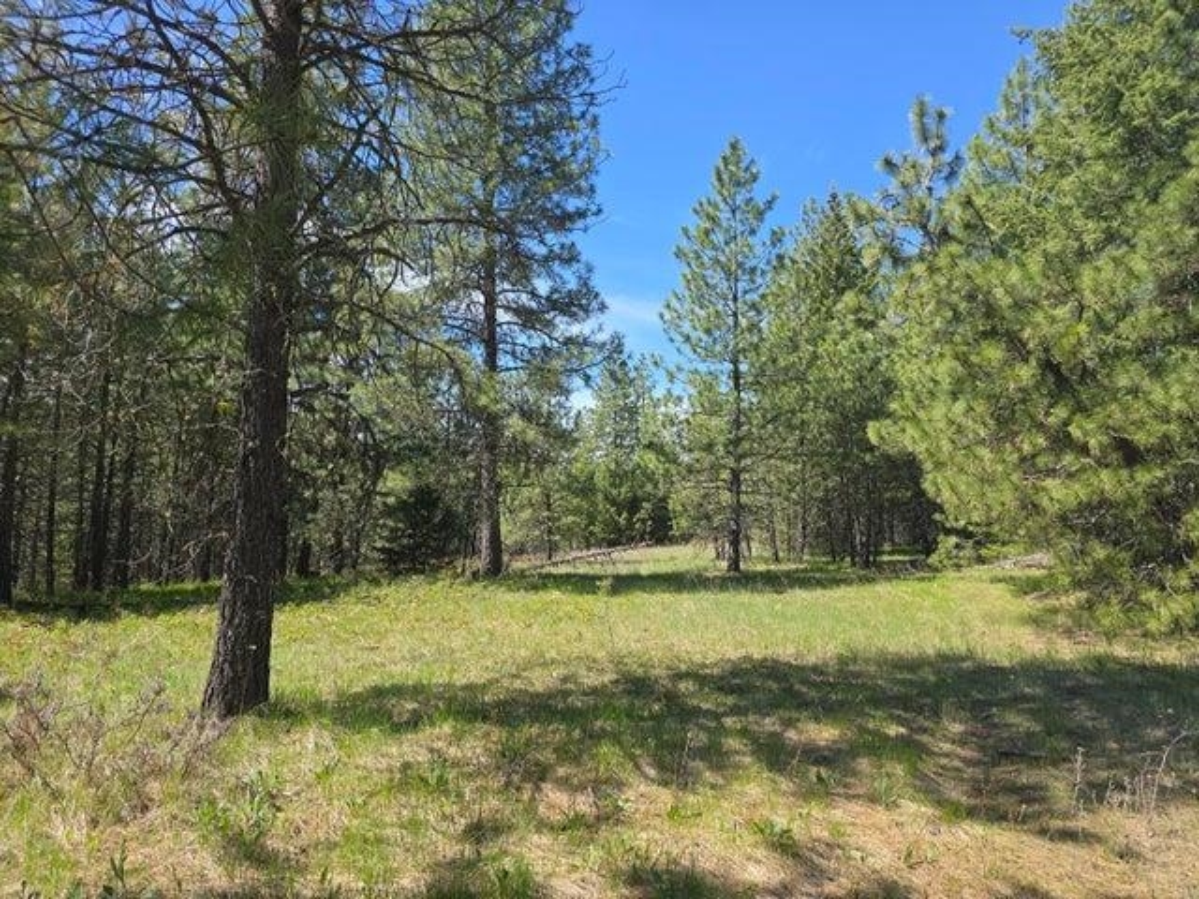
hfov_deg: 73.9
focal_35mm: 23
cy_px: 450
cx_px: 600
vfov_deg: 58.9
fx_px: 797
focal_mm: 6.3
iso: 12
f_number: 1.7
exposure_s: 1/379
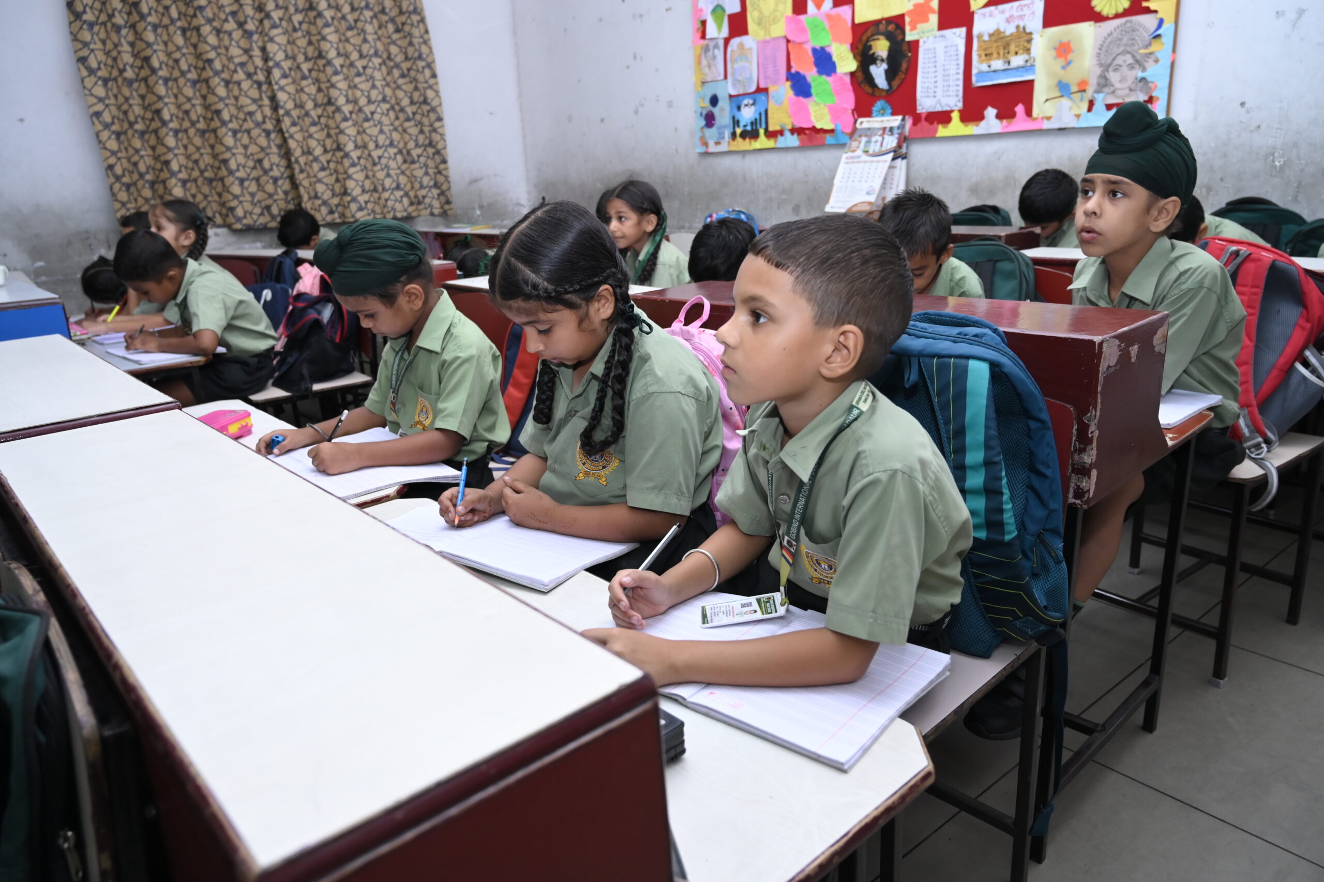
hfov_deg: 72.6
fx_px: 901
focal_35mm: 24
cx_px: 662
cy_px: 441
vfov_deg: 52.2
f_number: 4.5
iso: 2000
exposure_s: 1/200
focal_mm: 24.5
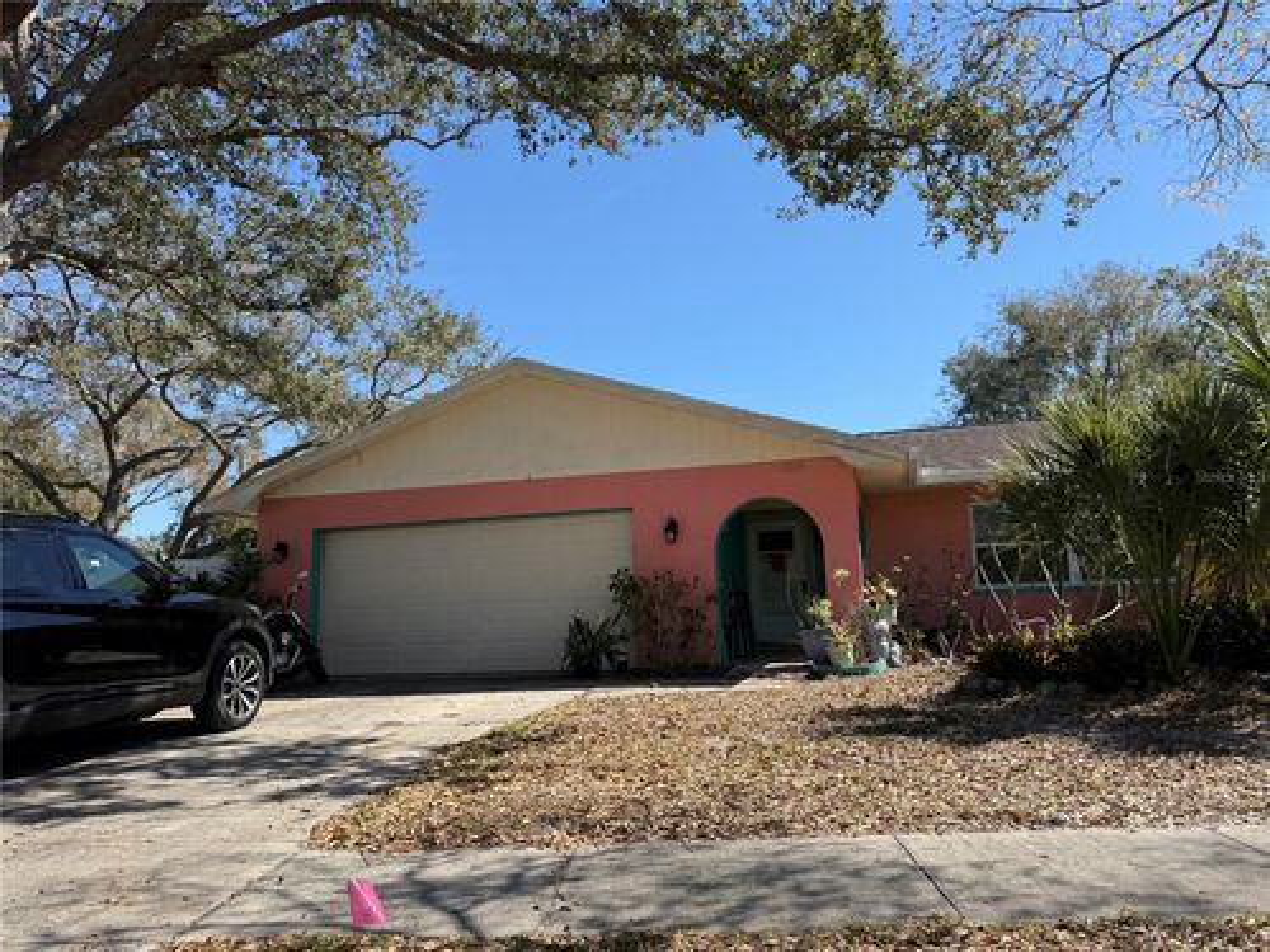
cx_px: 635
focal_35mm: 24
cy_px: 476
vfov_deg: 56.8
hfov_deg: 71.6
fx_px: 881
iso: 80
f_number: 1.78
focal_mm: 6.76
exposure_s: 1/2907
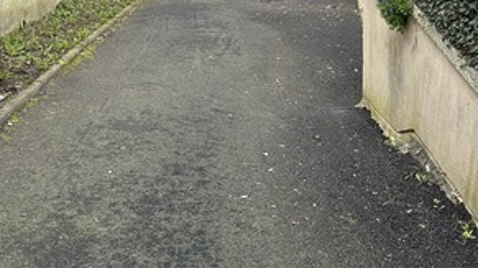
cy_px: -90
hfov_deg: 38.3
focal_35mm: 54
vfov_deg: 20.1
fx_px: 684
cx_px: 176
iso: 80
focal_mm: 6.86
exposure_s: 1/962
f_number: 1.78
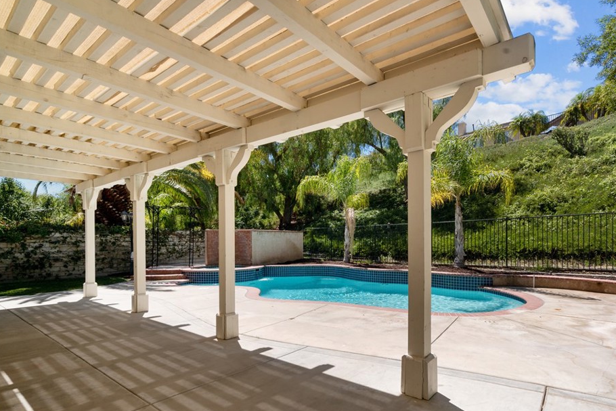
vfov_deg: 67.3
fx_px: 308
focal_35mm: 18
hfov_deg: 89.6
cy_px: 223
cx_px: 343
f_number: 11
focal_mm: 16
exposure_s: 1/800
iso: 250
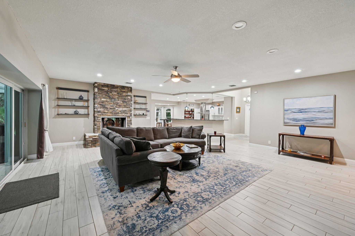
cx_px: 178
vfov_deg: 81.1
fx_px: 138
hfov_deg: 104.3
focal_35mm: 14
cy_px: 118
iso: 800
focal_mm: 14
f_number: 8
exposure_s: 1/13
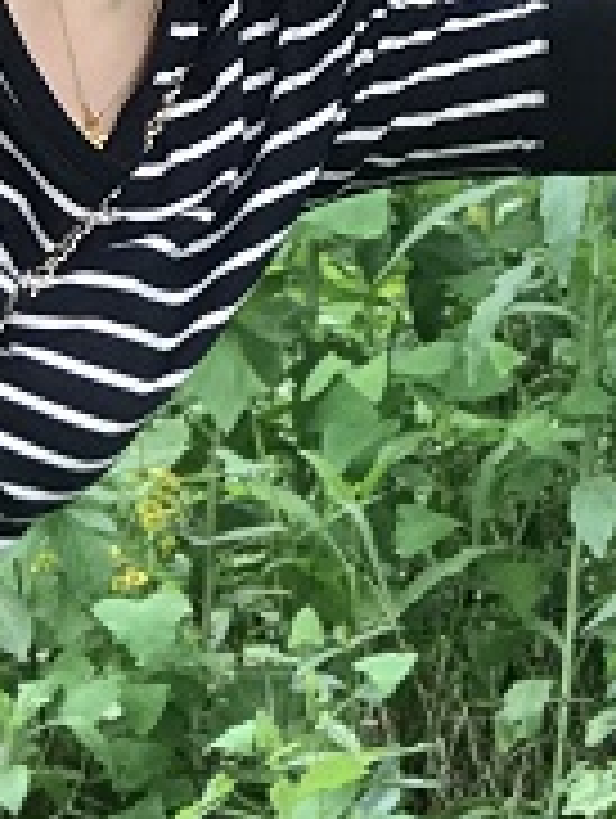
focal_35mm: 334
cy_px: 202
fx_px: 7906
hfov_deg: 4.5
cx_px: 459
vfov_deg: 5.9
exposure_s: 1/90
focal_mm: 6.6
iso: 50
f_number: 2.8
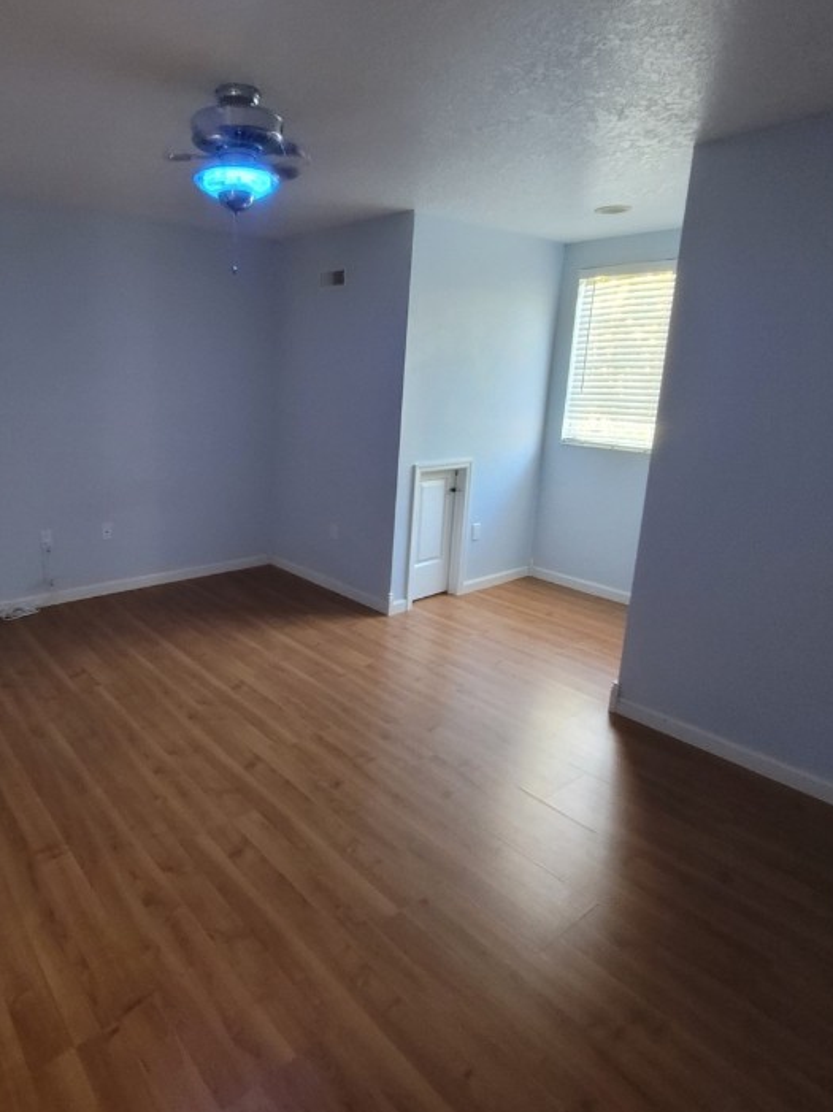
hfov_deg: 67.1
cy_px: 527
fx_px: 610
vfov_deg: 84.6
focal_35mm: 19
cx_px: 292
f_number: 2.2
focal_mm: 2.2
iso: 640
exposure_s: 1/30
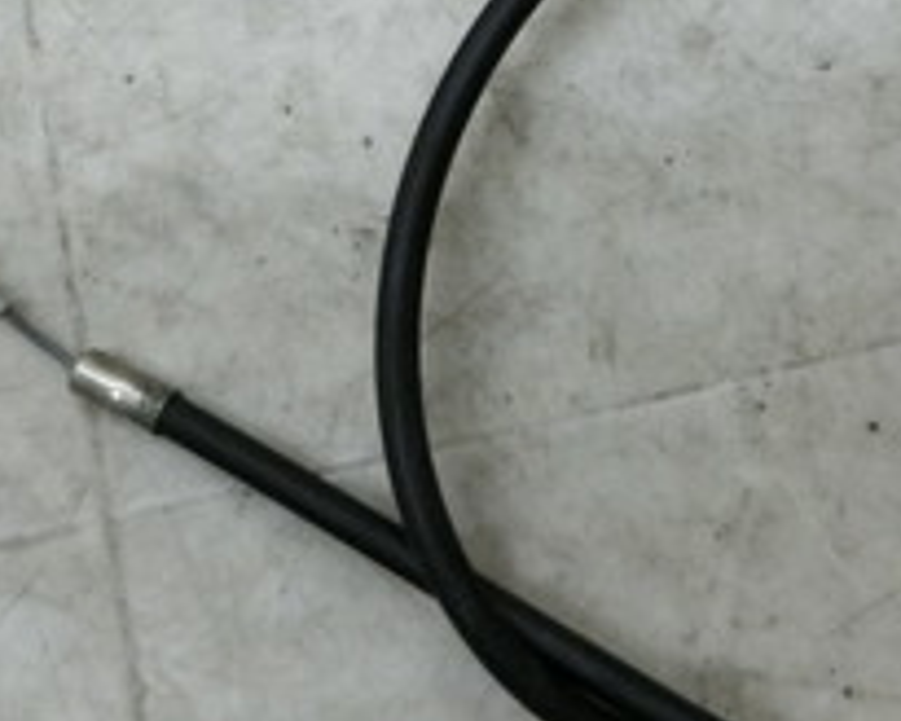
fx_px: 1947
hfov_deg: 25.8
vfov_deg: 20.6
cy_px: 95
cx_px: 668
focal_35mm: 73
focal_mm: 4.5
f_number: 3.5
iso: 320
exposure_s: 1/125
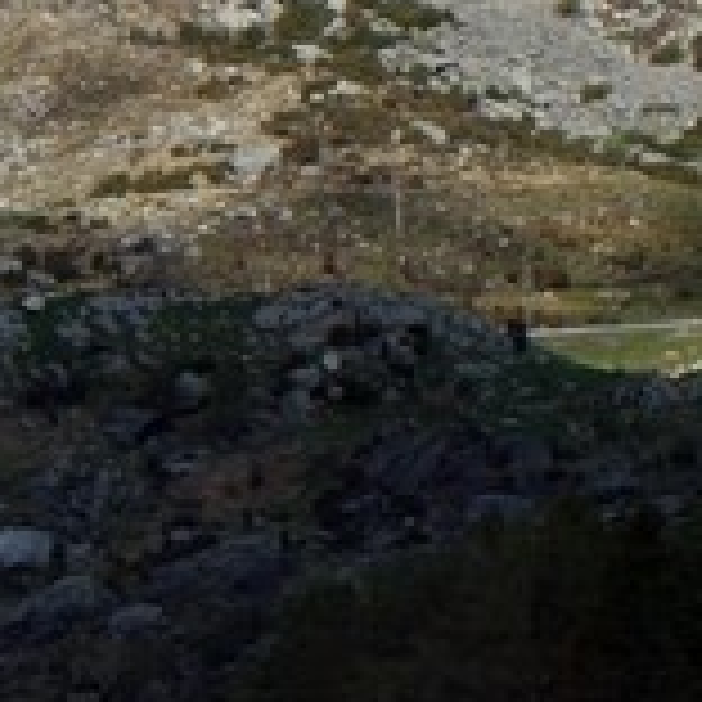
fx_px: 13675
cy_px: -9
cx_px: -90
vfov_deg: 2.9
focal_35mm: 596
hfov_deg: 2.9
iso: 125
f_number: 5.6
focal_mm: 35.26
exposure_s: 1/500
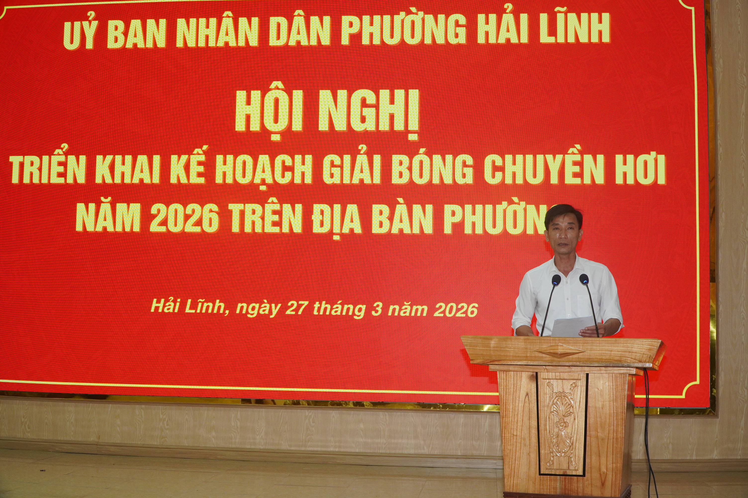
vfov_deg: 30.8
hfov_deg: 45.0
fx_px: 903
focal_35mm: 44
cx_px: 374
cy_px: 249
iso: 1600
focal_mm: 29
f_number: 8
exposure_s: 1/60
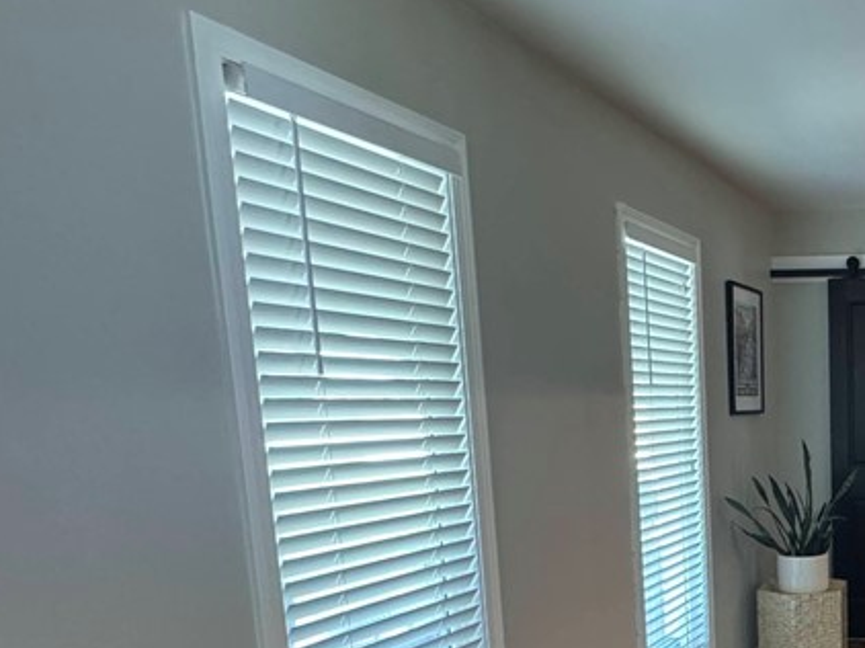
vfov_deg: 40.1
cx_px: 941
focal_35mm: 34
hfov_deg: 42.8
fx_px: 849
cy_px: 519
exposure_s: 1/60
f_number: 2.2
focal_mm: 2.22
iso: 640
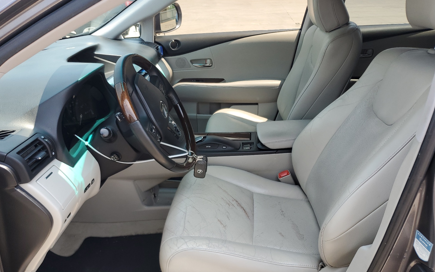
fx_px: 332
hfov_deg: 66.5
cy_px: 158
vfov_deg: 44.4
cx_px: 218
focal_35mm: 28
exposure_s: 1/526
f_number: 1.5
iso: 50
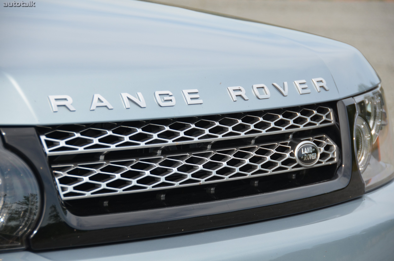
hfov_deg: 13.1
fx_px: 1720
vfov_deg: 8.7
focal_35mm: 158
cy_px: 130
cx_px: 197
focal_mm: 105
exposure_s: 1/1000
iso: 400
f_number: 5.3
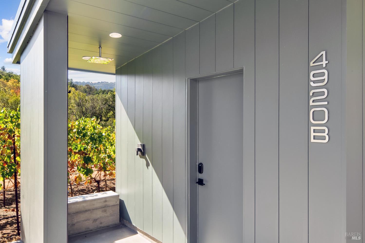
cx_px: 182
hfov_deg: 71.5
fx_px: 253
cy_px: 122
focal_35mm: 25
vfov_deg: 51.3
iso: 500
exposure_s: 1/50
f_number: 10
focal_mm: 17
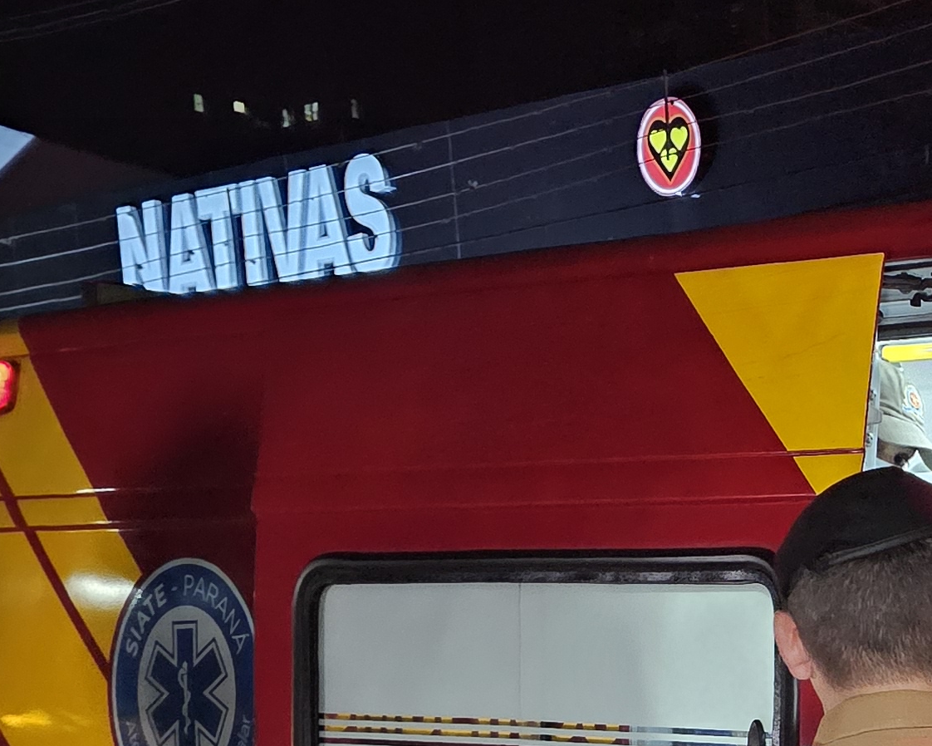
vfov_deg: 17.6
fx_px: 2207
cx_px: 1479
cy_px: 1053
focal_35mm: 80
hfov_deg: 19.9
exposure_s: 1/80
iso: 1250
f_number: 1.7
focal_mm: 6.3
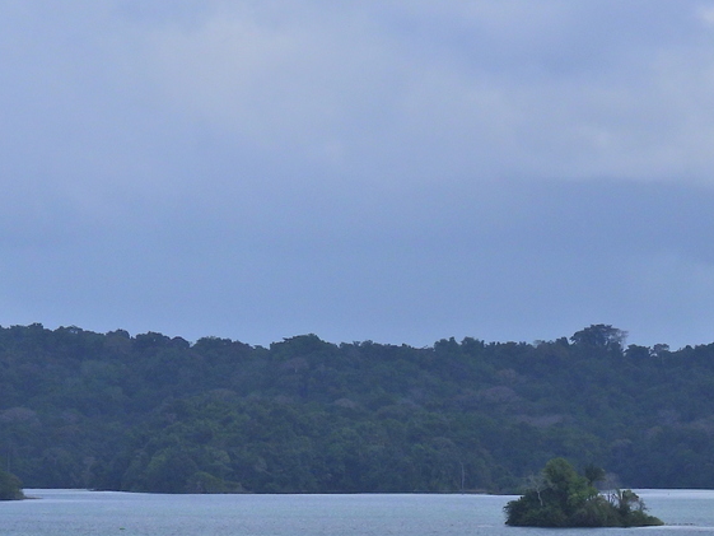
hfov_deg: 6.9
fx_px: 5880
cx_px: 178
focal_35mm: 285
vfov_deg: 5.2
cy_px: 481
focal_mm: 22.3
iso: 100
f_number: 4
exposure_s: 1/1600
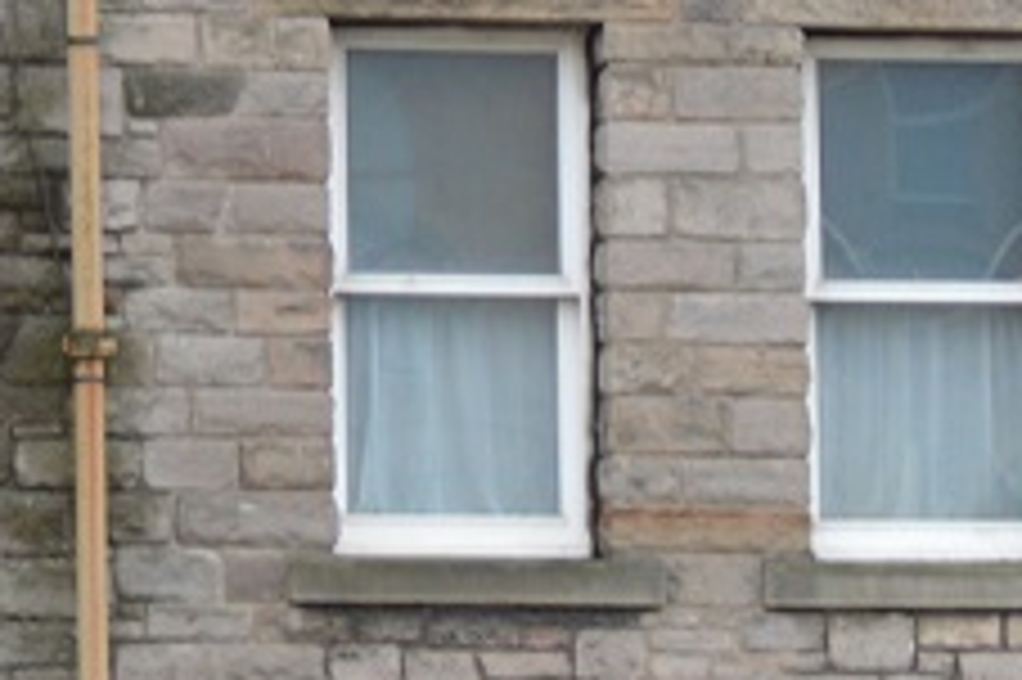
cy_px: 1536
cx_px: 1756
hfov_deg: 3.8
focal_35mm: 540
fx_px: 15318
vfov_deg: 2.5
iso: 400
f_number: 5
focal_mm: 68
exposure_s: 1/100
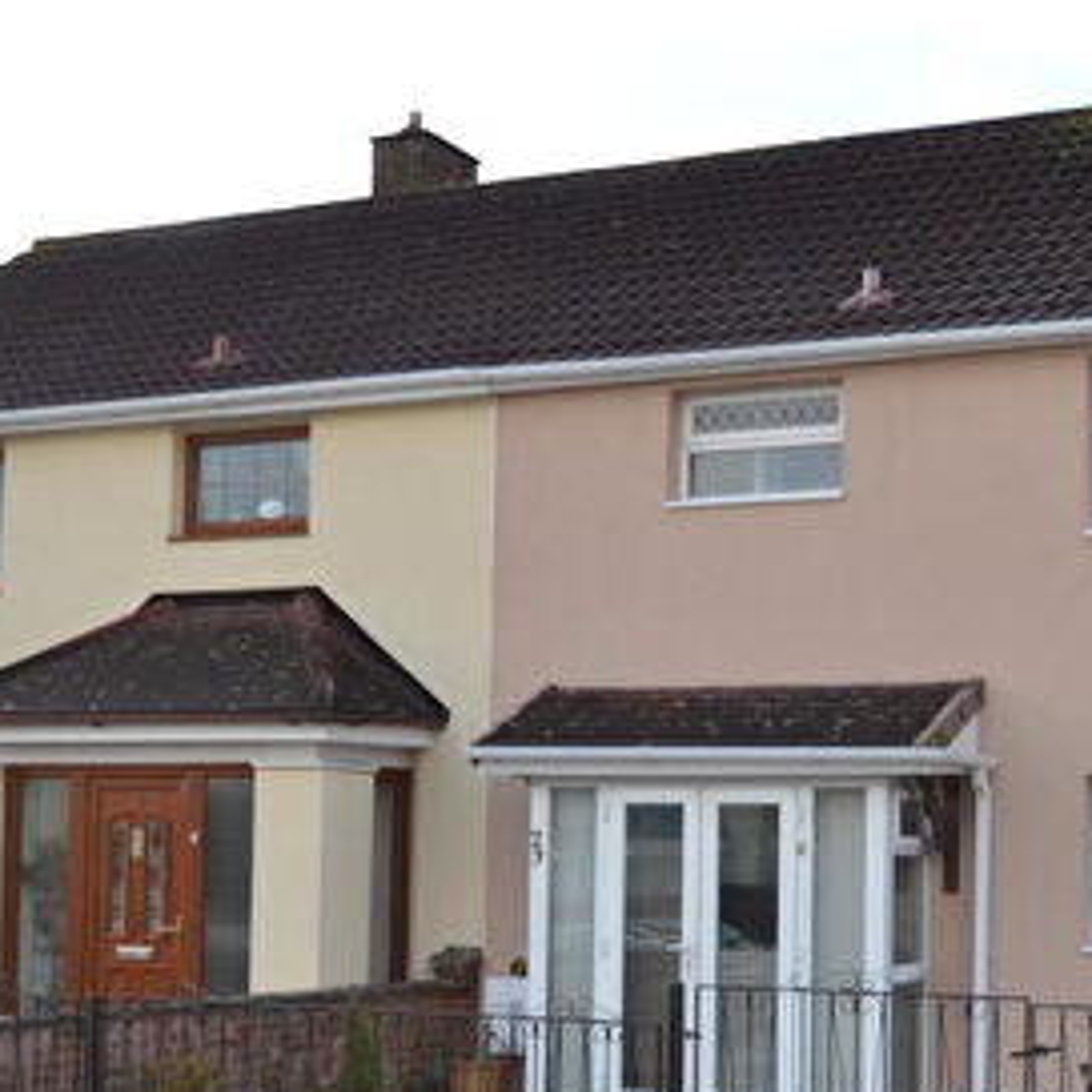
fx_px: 2106
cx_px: 779
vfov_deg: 28.9
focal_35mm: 59
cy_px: 733
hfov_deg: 28.8
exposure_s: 1/160
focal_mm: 18
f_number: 4.2
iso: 100
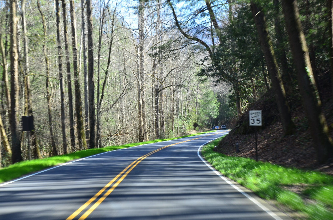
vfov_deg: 14.6
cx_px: 166
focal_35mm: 93
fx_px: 858
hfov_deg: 22.0
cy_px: 110
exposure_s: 1/30
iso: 125
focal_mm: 62
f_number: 8
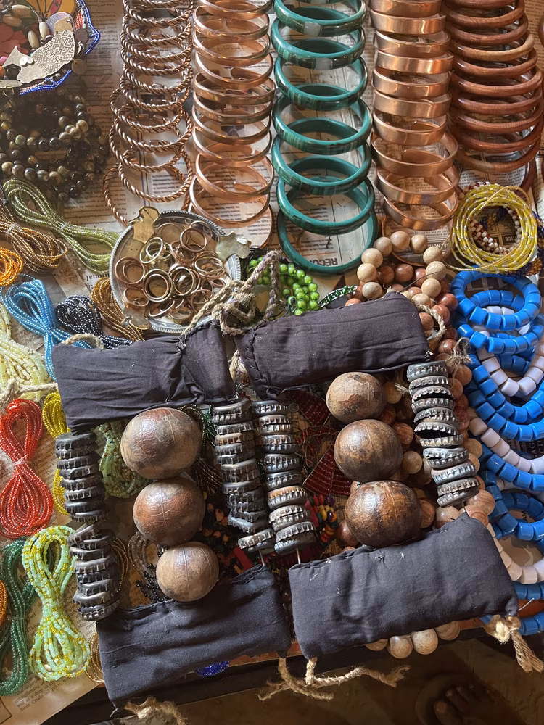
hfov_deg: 53.1
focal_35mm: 26
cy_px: 362
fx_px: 545
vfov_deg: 67.3
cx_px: 272
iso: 400
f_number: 1.6
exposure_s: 1/50
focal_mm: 5.1
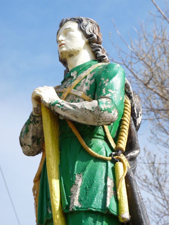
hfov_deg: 7.9
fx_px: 1224
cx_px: 84
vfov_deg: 10.5
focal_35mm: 188
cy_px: 112
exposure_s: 1/400
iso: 125
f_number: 5.6
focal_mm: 33.5
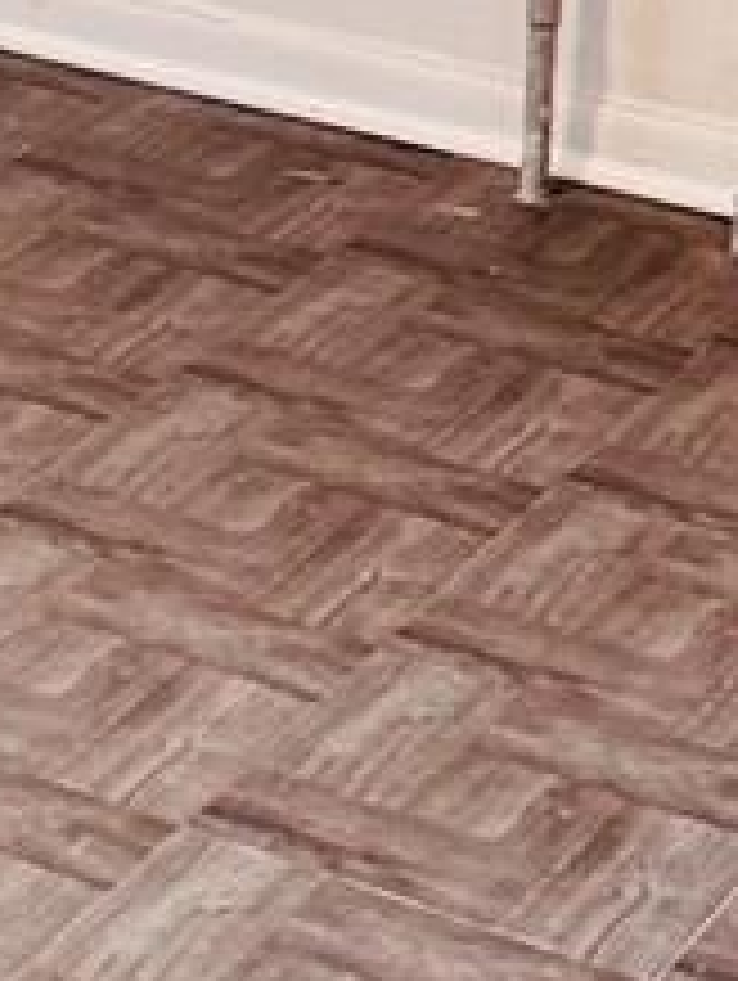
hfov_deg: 8.3
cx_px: -770
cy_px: -774
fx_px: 4795
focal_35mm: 169
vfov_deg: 10.9
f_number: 1.78
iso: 250
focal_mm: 6.76
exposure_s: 1/60
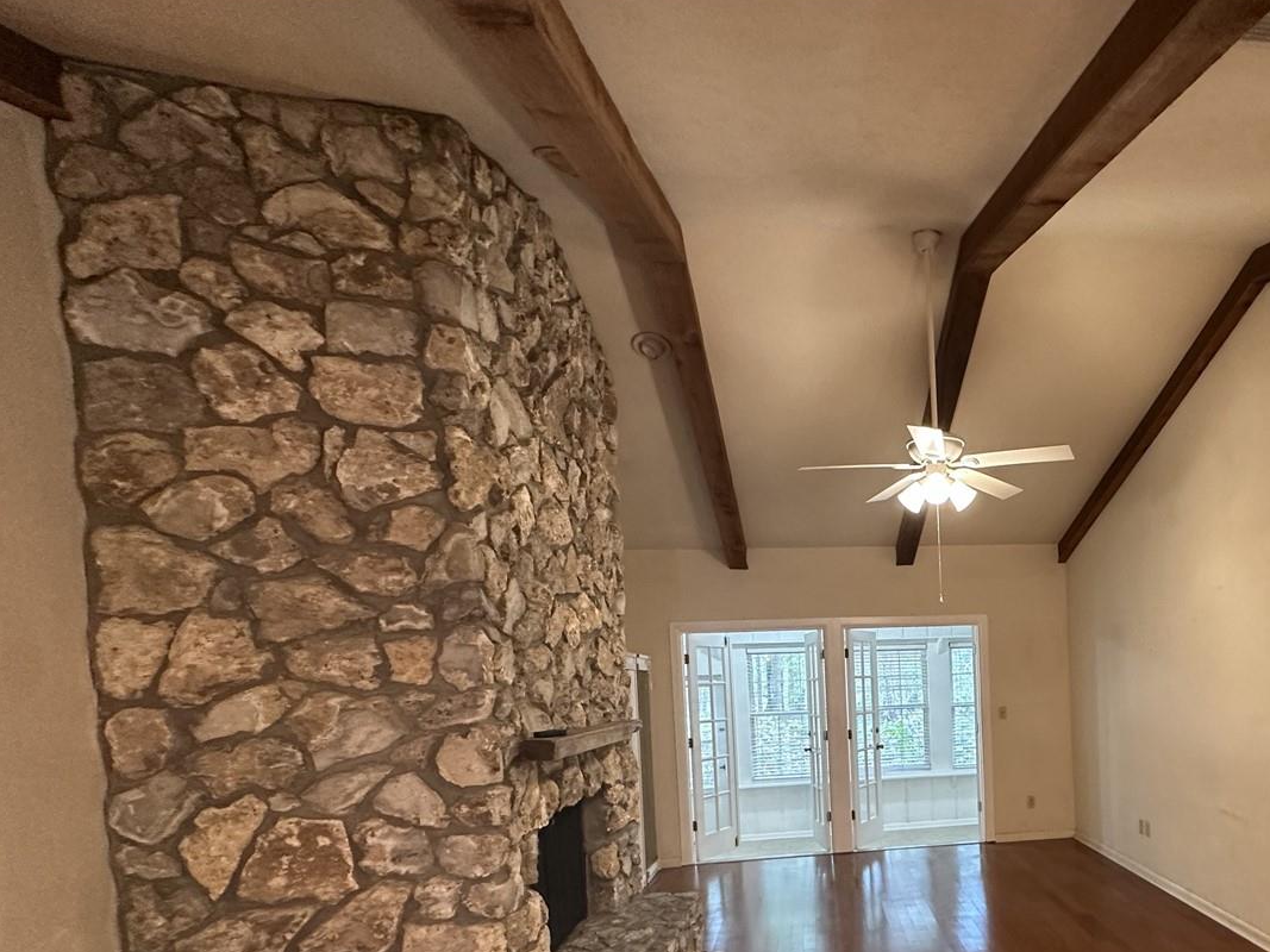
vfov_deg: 60.3
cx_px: 930
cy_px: 702
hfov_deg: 74.2
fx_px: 770
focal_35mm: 21
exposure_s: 1/60
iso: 320
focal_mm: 2.22
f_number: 2.2
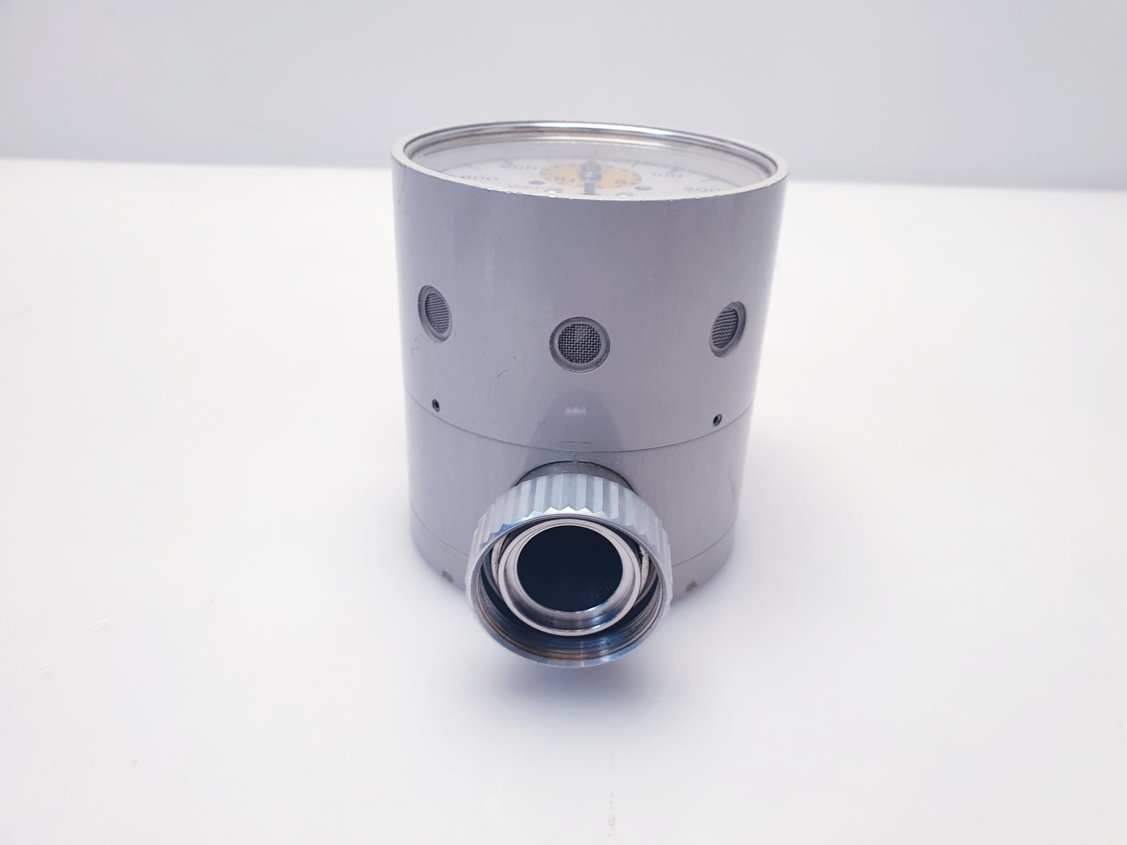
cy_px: 422
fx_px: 846
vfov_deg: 53.1
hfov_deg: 67.3
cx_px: 564
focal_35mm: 26
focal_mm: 4.3
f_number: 2.4
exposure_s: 1/50
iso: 80
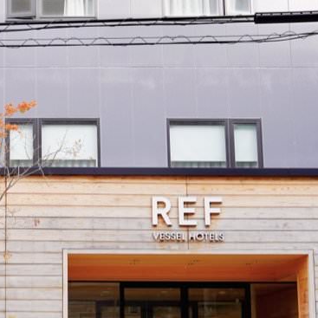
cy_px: 261
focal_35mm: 76
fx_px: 786
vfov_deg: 22.5
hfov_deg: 21.6
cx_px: -35
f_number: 6.3
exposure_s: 1/100
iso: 100
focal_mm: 32.7
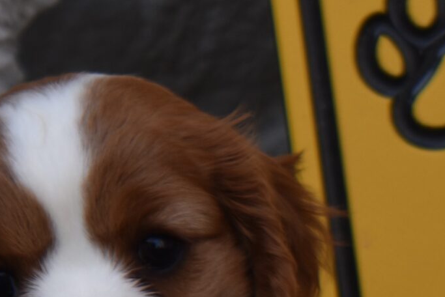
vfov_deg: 4.9
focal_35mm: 281
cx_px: 58
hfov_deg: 7.3
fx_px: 3475
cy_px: 420
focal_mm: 50
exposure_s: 1/250
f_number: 5.6
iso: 200
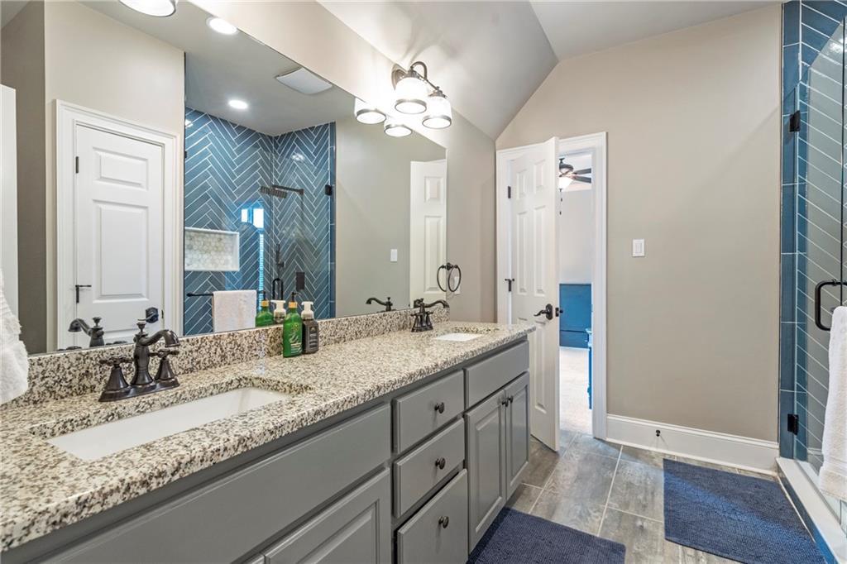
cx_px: 424
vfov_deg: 73.7
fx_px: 376
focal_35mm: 16
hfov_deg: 96.8
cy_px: 282
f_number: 8
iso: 640
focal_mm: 16
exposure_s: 1/13
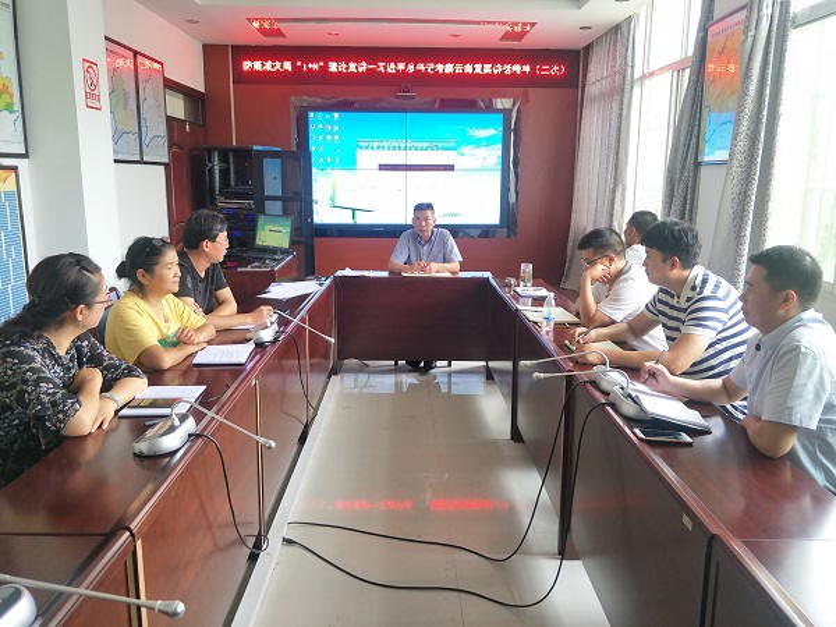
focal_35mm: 22
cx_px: 418
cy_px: 314
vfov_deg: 61.1
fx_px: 531
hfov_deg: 76.4
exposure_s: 1/30
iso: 134
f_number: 1.7
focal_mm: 3.79
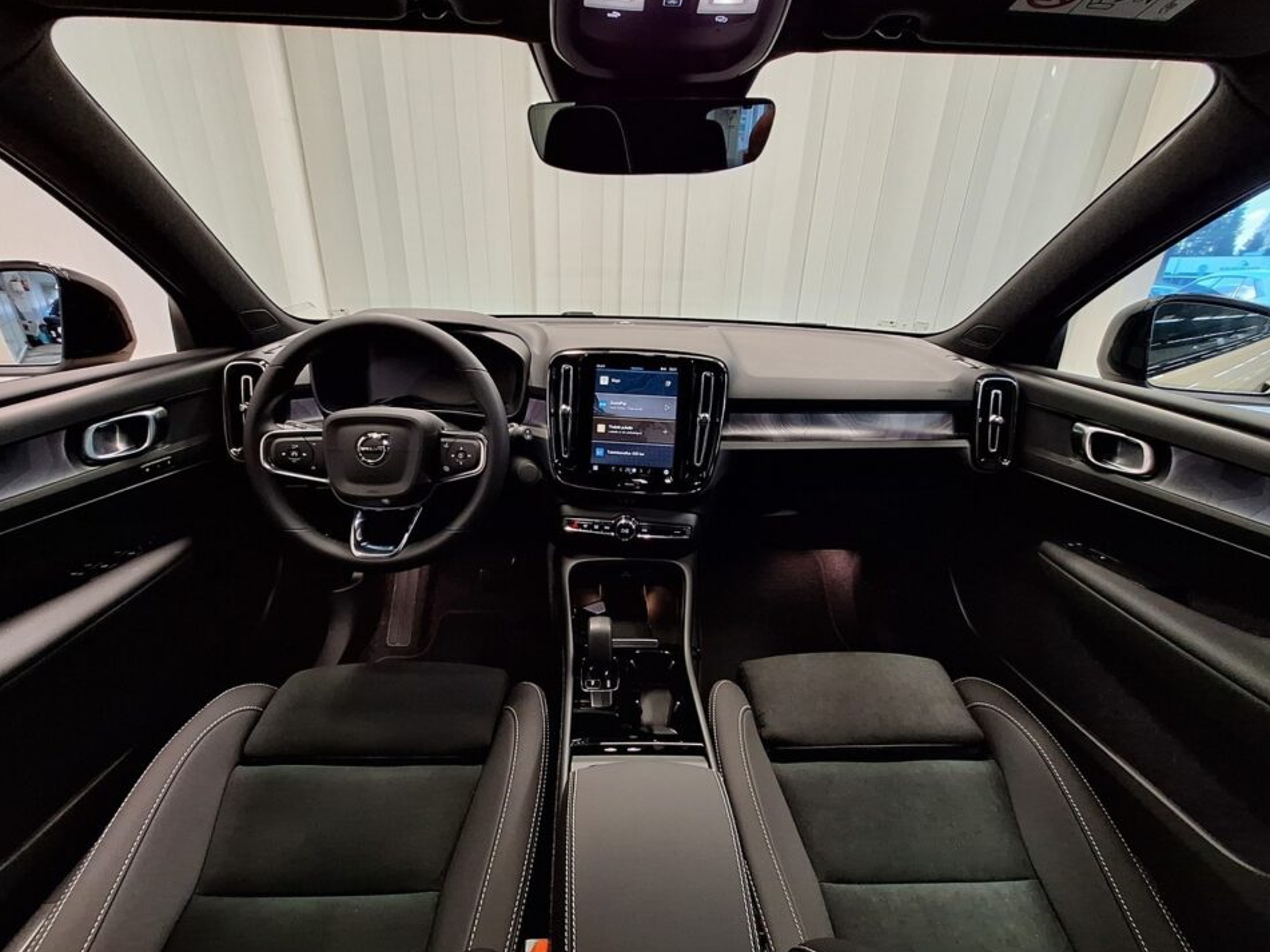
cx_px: 621
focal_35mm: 14
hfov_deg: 102.1
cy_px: 486
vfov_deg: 85.6
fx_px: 514
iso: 160
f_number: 2.2
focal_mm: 1.74
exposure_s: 1/33
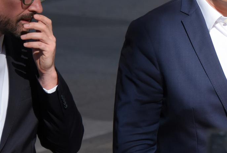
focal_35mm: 316
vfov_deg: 4.4
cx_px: 175
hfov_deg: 6.5
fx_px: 1996
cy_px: 66
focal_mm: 135
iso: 800
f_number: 5.6
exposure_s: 1/3200
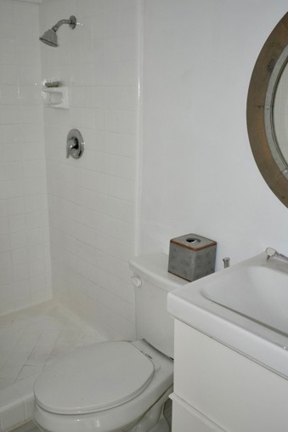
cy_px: 213
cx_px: 173
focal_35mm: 34
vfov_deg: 55.8
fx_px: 408
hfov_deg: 38.7
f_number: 3.5
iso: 400
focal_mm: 18
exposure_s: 1/100
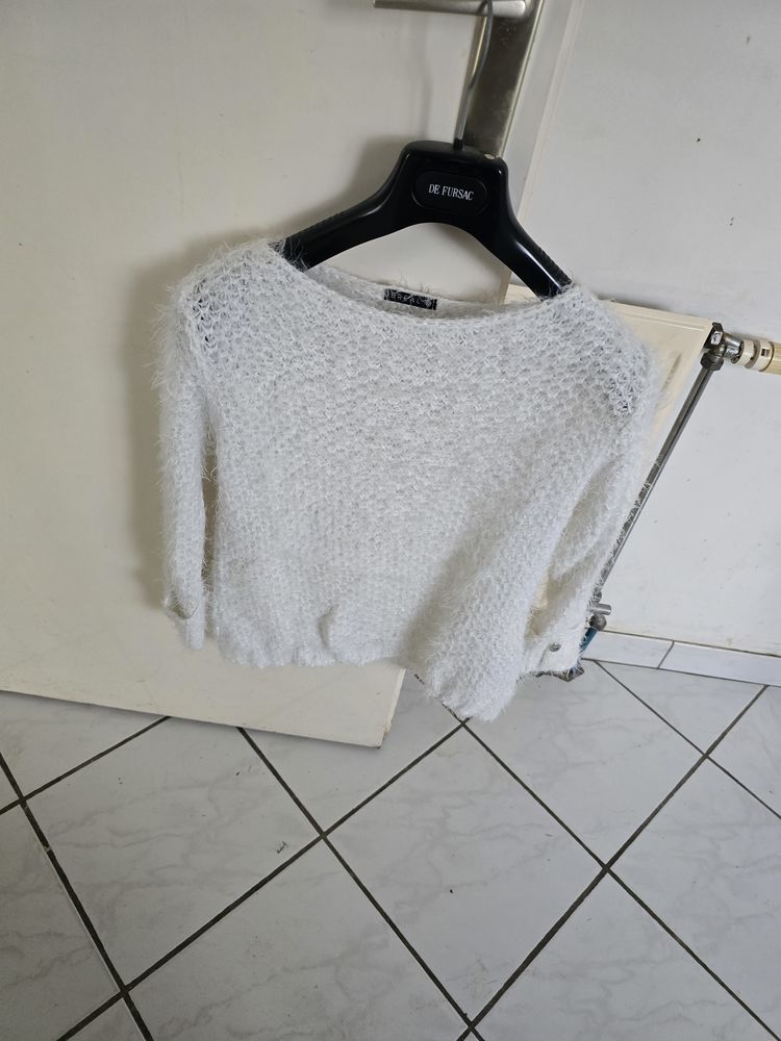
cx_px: 390
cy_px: 520
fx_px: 692
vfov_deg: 73.9
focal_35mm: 23
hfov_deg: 58.9
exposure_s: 1/100
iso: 640
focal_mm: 6.3
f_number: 1.7
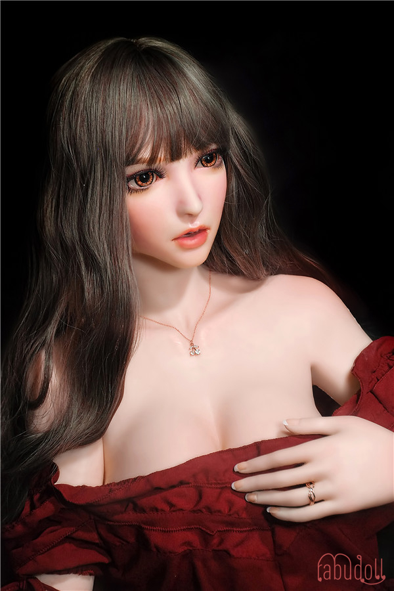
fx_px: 3324
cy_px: 296
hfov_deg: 6.8
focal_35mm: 202
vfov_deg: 10.2
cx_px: 197
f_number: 5.6
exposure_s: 1/30
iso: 500
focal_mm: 135
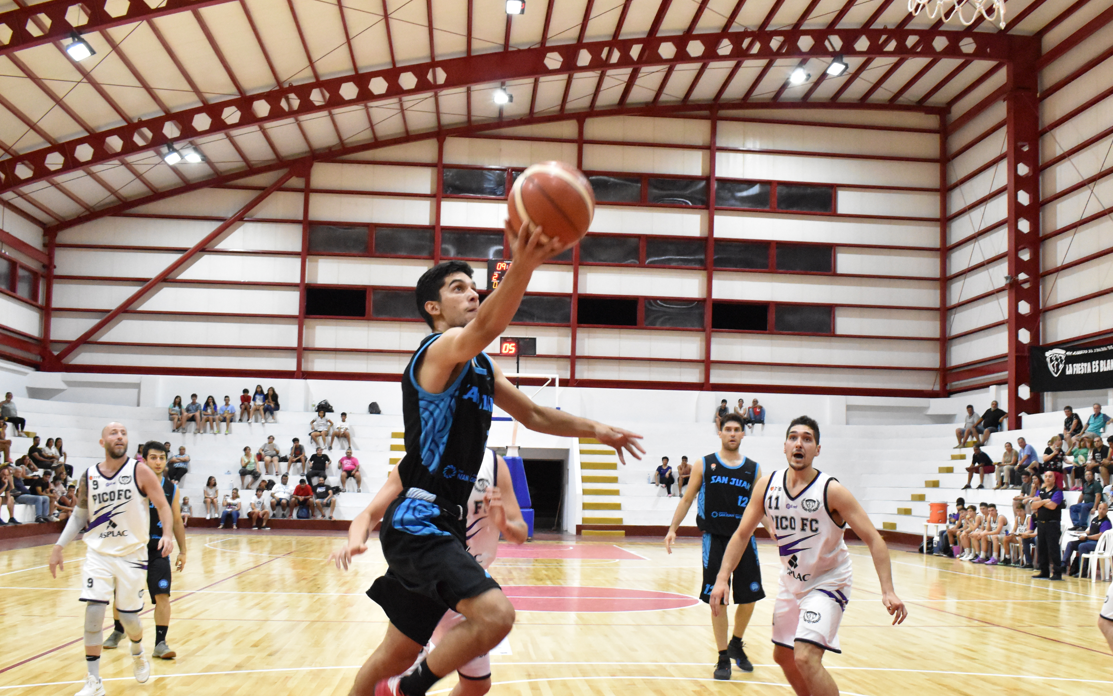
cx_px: 600
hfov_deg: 49.6
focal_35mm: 40
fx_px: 1202
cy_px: 422
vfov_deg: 32.2
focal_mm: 21
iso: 6400
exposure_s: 1/200
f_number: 6.3
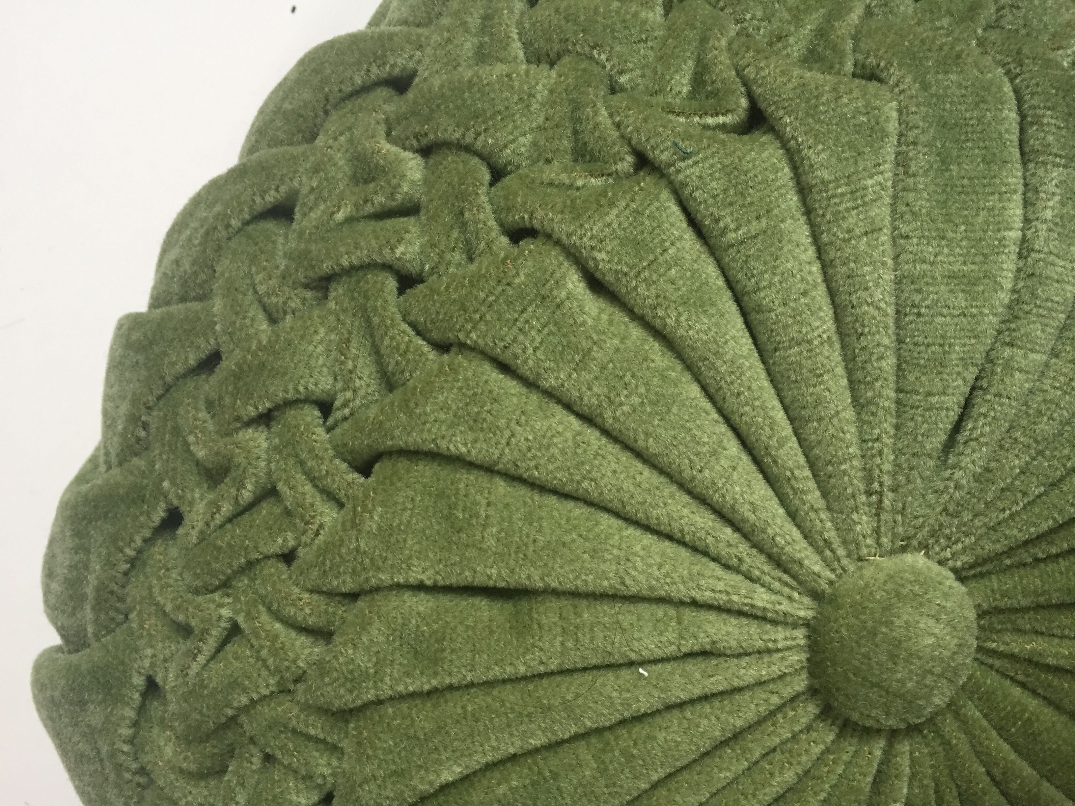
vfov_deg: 48.2
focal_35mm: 29
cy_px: 403
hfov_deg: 61.7
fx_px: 901
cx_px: 538
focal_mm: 4.15
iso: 64
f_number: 2.2
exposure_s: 1/33
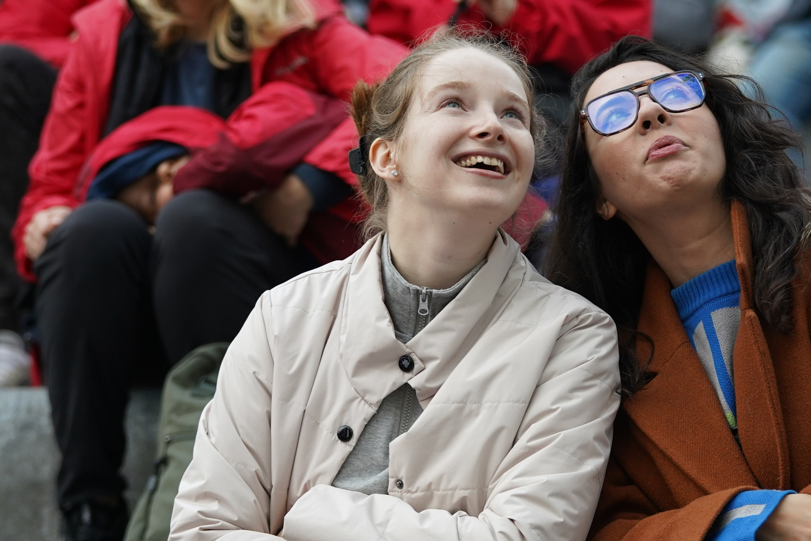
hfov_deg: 9.1
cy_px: 333
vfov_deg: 6.1
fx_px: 5114
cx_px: 523
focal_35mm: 227
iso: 640
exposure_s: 1/320
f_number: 3.2
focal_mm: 110
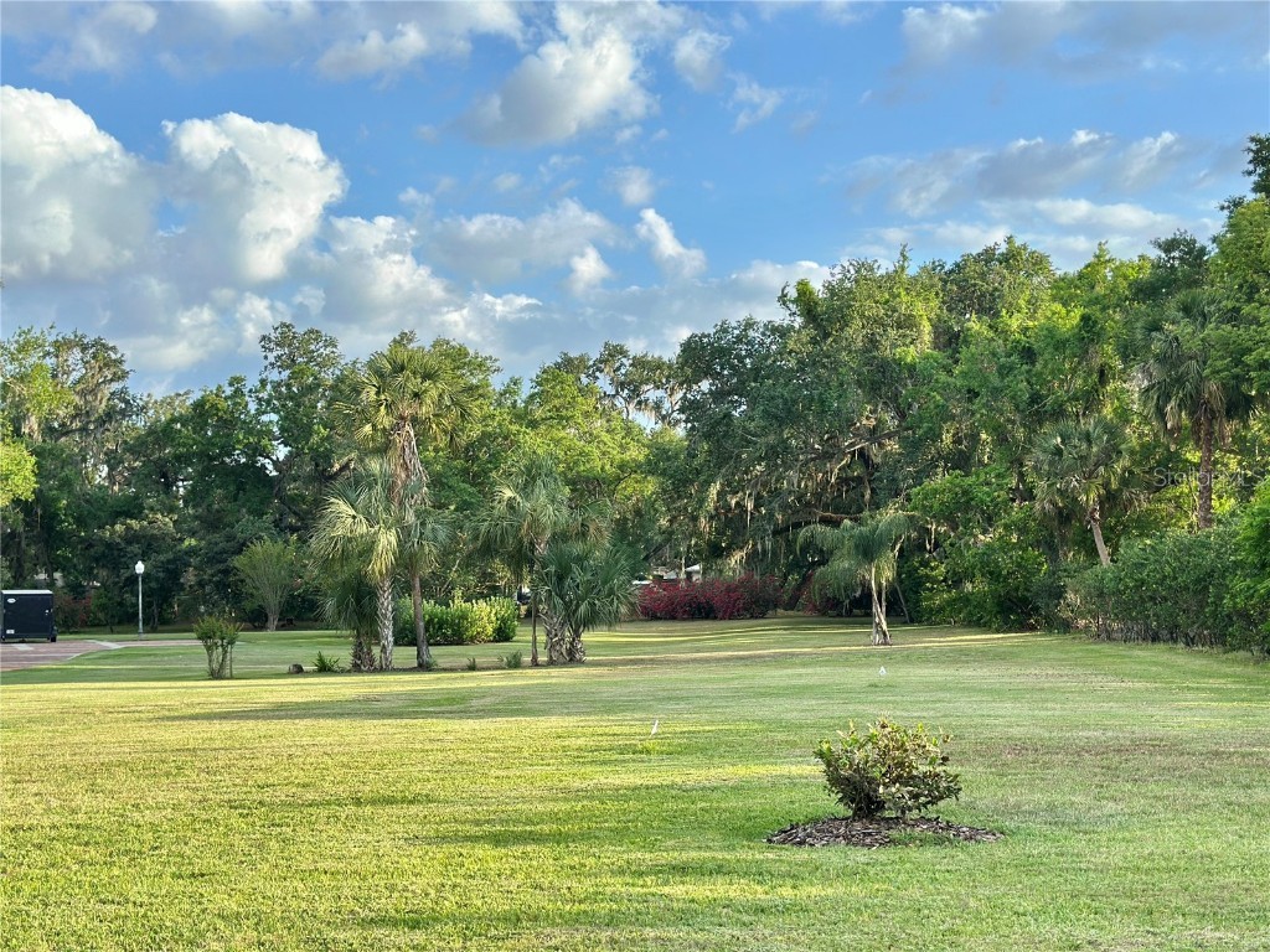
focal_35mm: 48
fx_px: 1761
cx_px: 635
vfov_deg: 30.3
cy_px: 476
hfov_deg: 39.7
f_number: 1.78
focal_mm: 6.86
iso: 80
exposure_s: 1/729
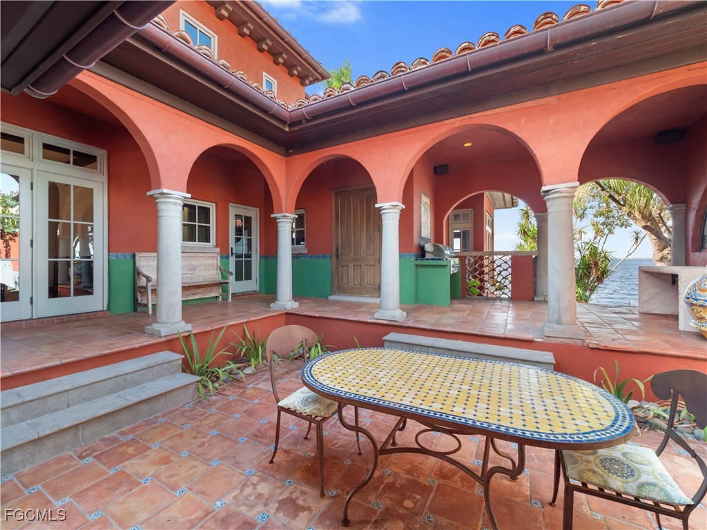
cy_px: 265
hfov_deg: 102.1
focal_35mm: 14
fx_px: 286
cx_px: 354
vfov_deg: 85.7
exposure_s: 1/13
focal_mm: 7
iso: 200
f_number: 7.1
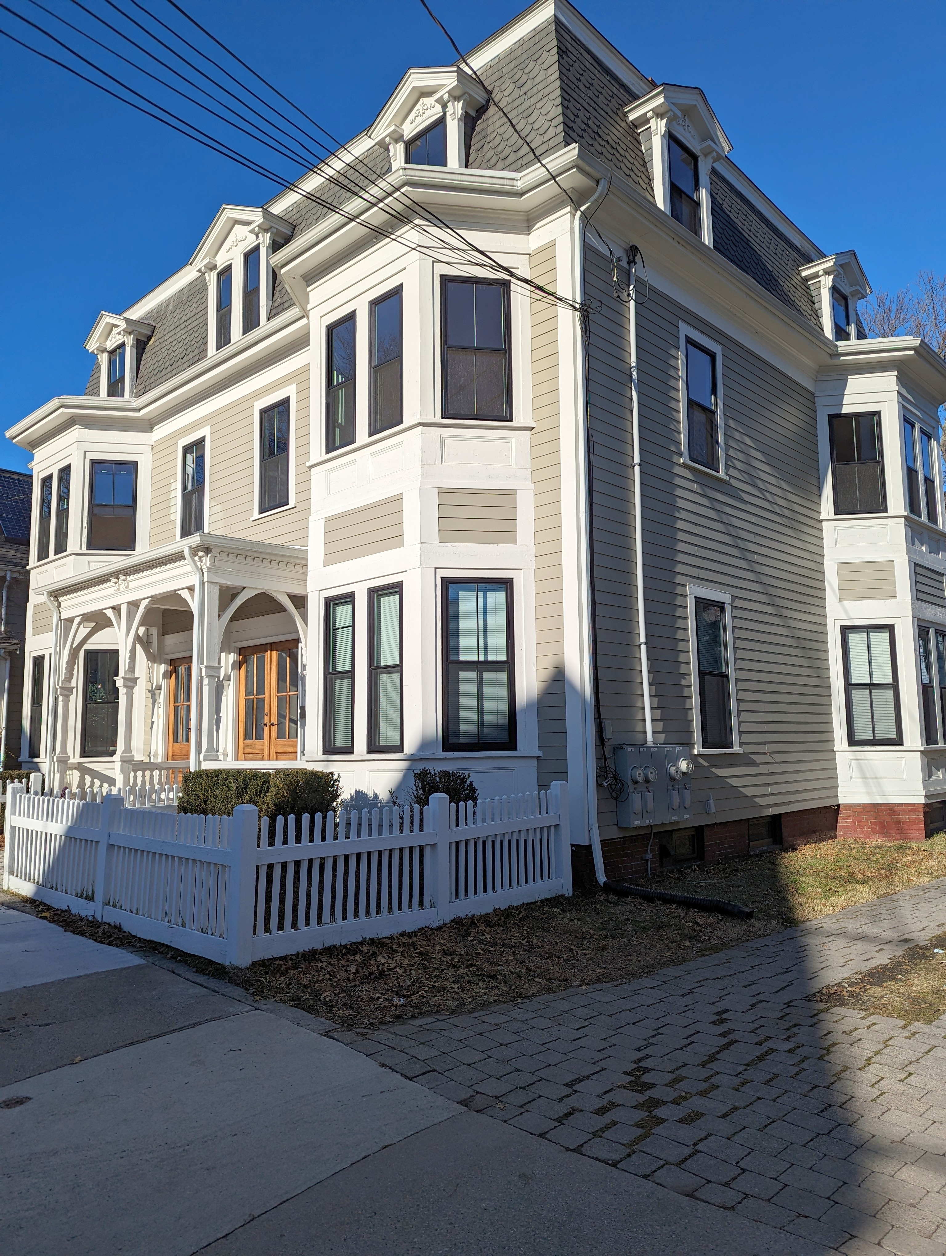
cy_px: 628
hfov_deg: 56.9
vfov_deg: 71.5
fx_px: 872
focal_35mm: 24
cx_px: 473
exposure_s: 1/4717
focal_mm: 6.81
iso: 59
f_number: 1.85
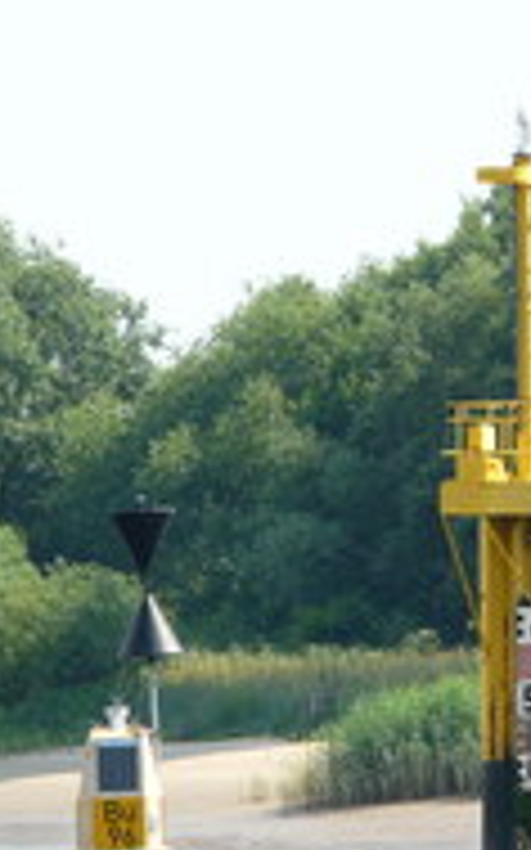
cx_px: 454
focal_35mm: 810
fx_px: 18769
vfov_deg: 2.6
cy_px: 571
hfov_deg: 1.6
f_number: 5.6
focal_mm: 59.5
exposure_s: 1/250
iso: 100
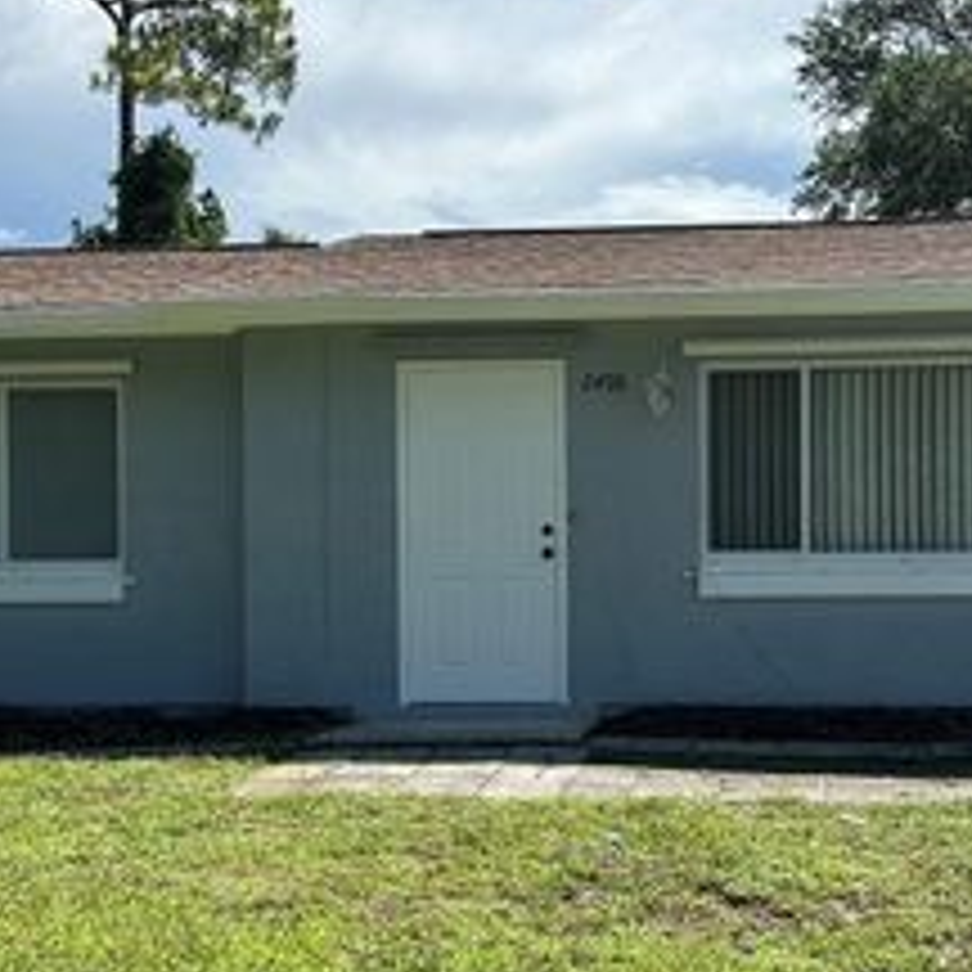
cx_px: 657
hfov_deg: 34.3
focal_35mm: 49
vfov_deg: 34.6
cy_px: 569
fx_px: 1557
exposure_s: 1/4545
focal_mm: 6.86
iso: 80
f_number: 1.78
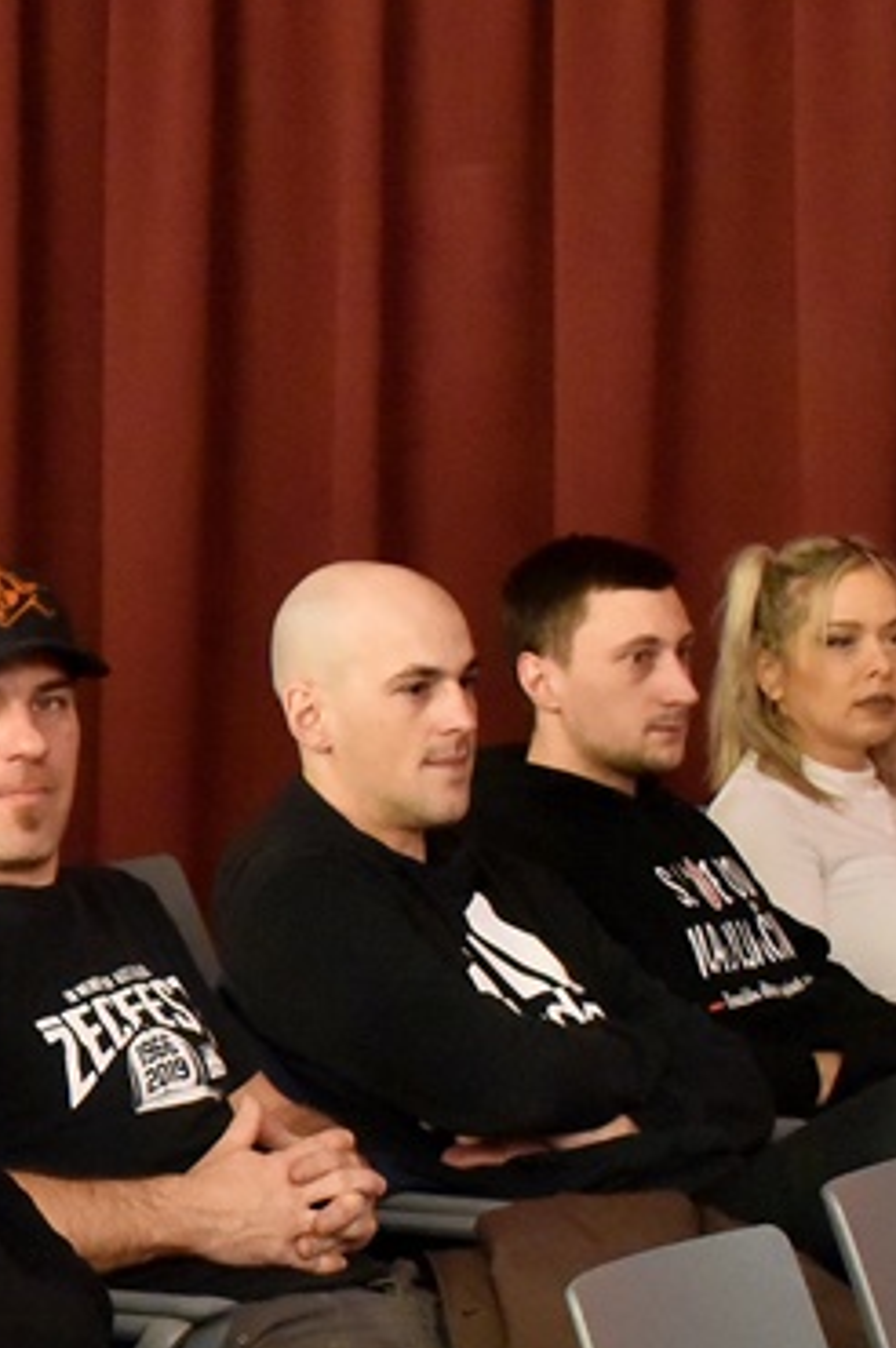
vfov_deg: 10.6
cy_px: 904
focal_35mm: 194
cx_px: -583
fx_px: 7256
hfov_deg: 6.9
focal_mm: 70
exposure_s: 1/100
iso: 10000
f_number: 8
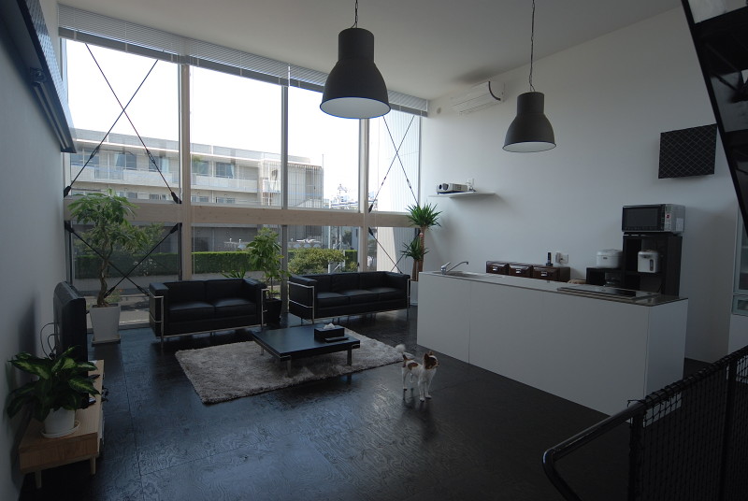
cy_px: 250
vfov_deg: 67.6
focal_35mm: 18
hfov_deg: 89.9
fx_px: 375
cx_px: 374
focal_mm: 12
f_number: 5.6
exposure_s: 1/125
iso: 110
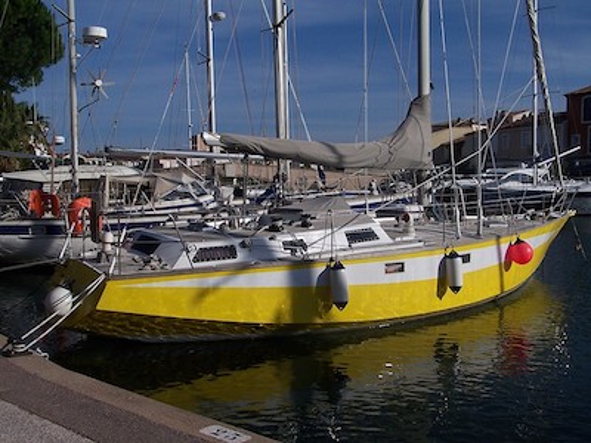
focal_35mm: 38
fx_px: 649
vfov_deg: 37.7
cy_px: 222
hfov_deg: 49.0
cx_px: 296
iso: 80
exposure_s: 1/1000
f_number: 5.6
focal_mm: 6.3
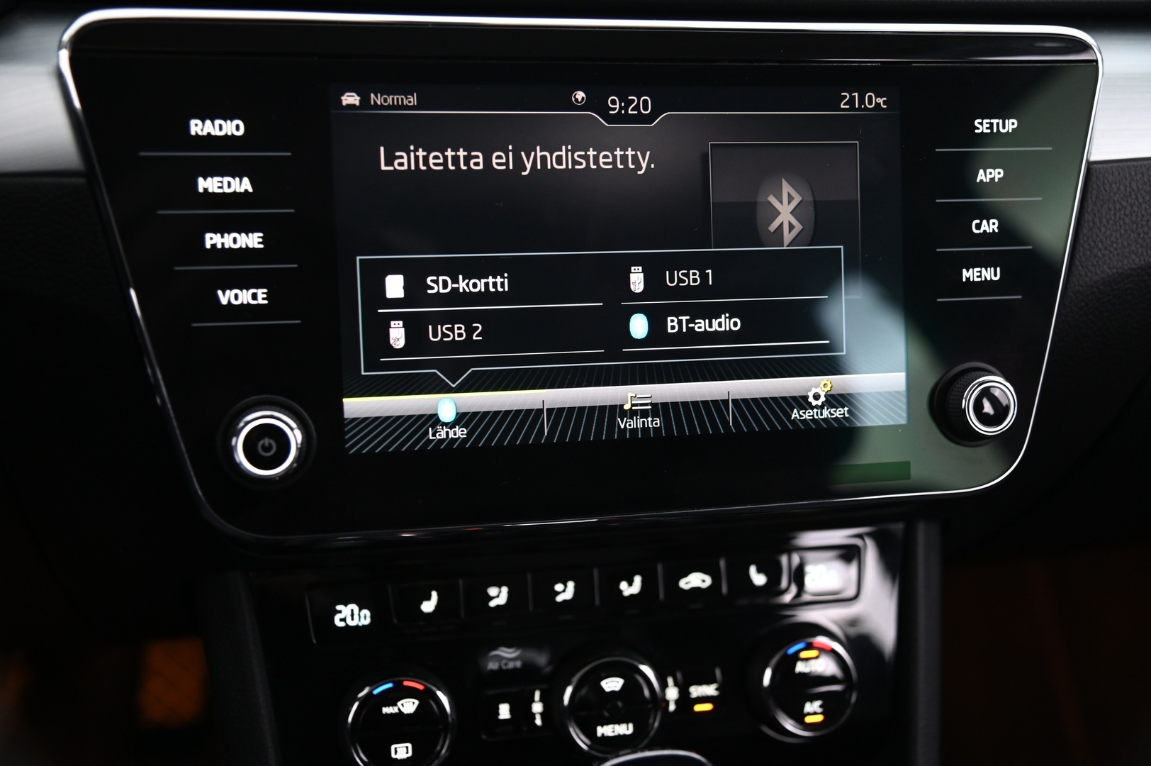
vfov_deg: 30.5
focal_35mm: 44
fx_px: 1406
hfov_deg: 44.5
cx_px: 576
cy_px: 383
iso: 2000
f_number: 4
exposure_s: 1/15
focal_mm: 44
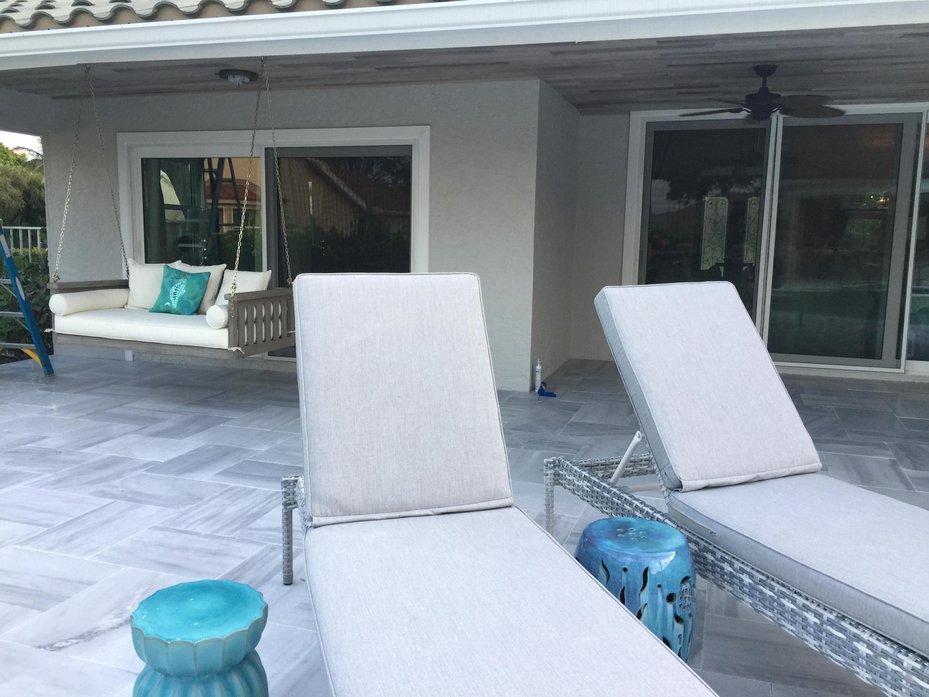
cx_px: 464
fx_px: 778
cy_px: 348
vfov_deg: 48.2
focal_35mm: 29
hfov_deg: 61.7
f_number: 2.2
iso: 32
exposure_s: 1/40
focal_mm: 4.15
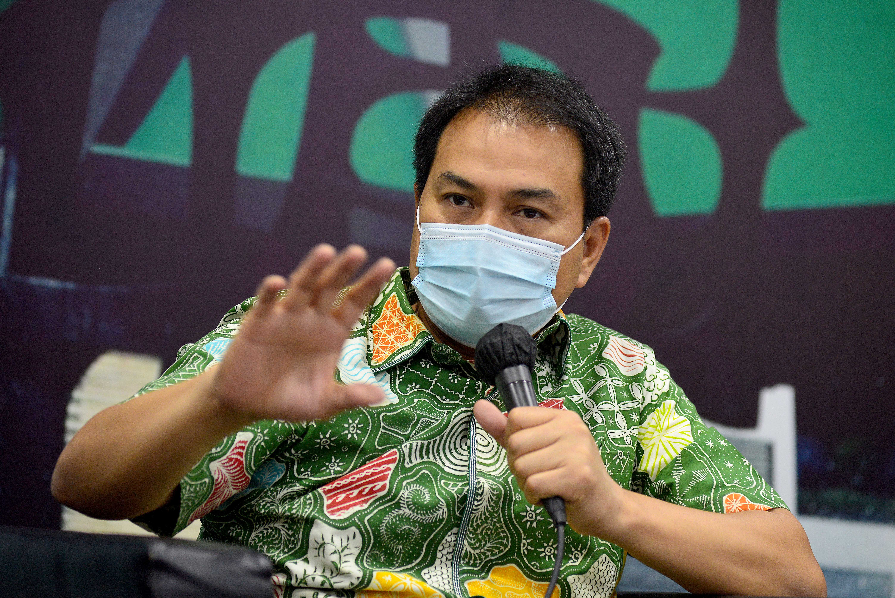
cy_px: 299
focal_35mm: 135
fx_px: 3357
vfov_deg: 10.2
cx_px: 448
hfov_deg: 15.2
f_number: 4
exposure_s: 1/125
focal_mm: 135
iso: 2000
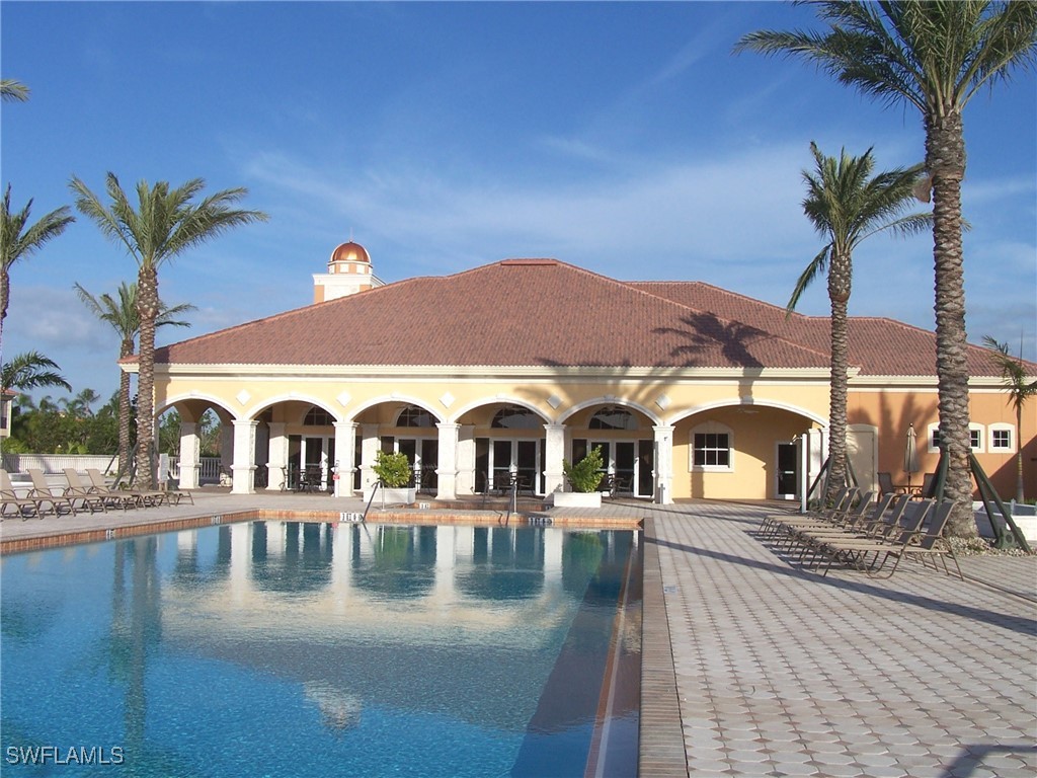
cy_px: 389
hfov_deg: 52.6
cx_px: 518
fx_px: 1049
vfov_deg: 40.7
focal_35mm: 35
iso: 80
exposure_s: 1/750
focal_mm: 6
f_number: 5.6
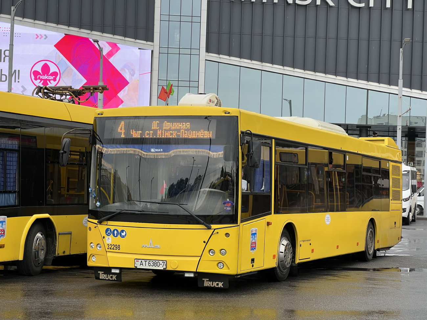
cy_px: 160
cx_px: 214
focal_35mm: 77
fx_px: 950
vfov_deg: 19.1
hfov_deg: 25.3
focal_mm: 9
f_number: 2.8
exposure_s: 1/120
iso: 32
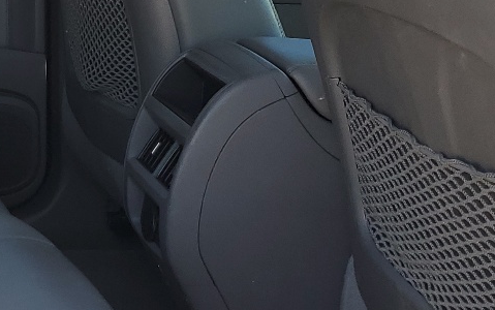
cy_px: 79
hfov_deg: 21.7
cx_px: 2
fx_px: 1242
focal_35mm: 92
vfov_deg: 14.2
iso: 50
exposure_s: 1/256
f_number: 1.5
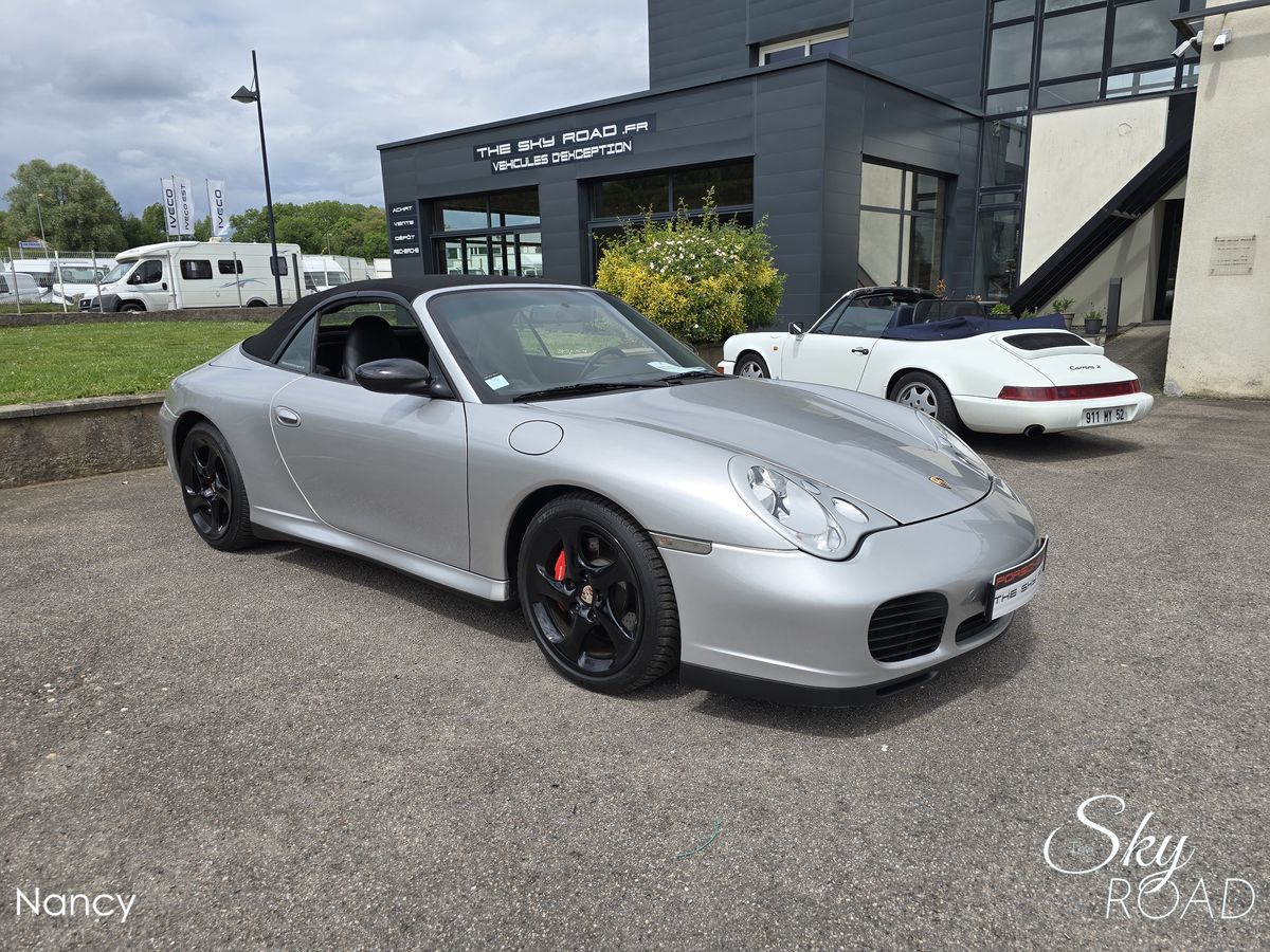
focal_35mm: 23
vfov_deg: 58.9
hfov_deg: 73.9
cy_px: 476
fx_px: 844
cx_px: 635
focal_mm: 6.3
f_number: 1.7
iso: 12
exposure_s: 1/1090
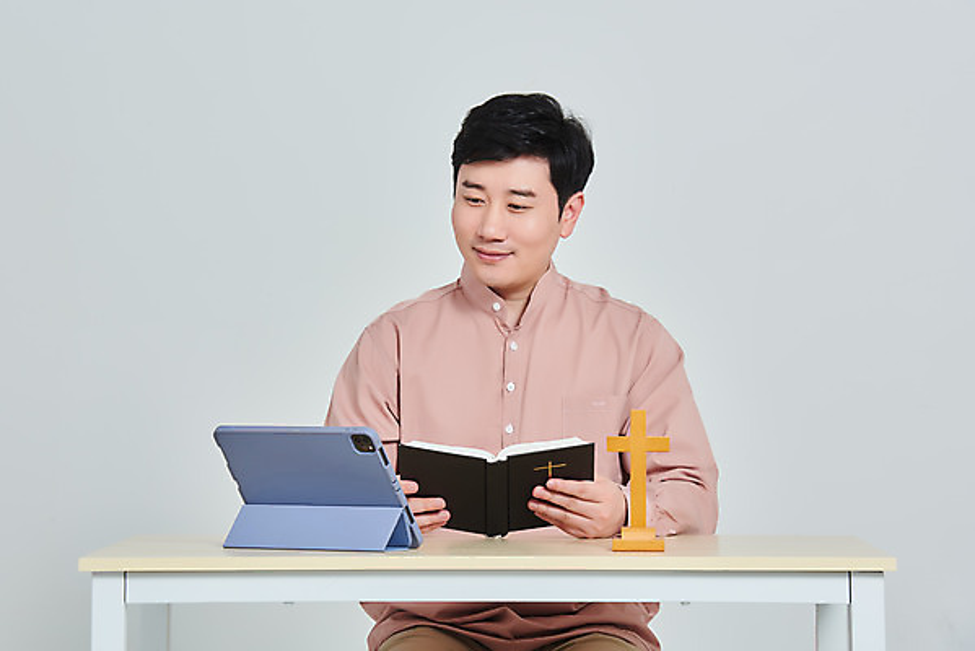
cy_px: 326
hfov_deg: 15.8
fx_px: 3522
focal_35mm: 130
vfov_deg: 10.6
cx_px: 488
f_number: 13
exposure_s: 1/125
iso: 100
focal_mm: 130
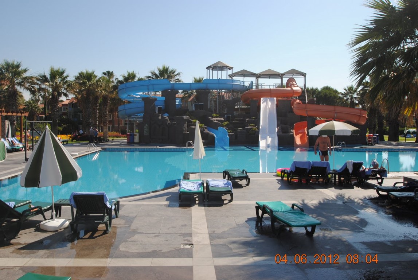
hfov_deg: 61.9
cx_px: 209
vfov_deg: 43.7
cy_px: 140
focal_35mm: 30
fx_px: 349
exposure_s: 1/200
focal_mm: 20
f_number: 10
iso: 100
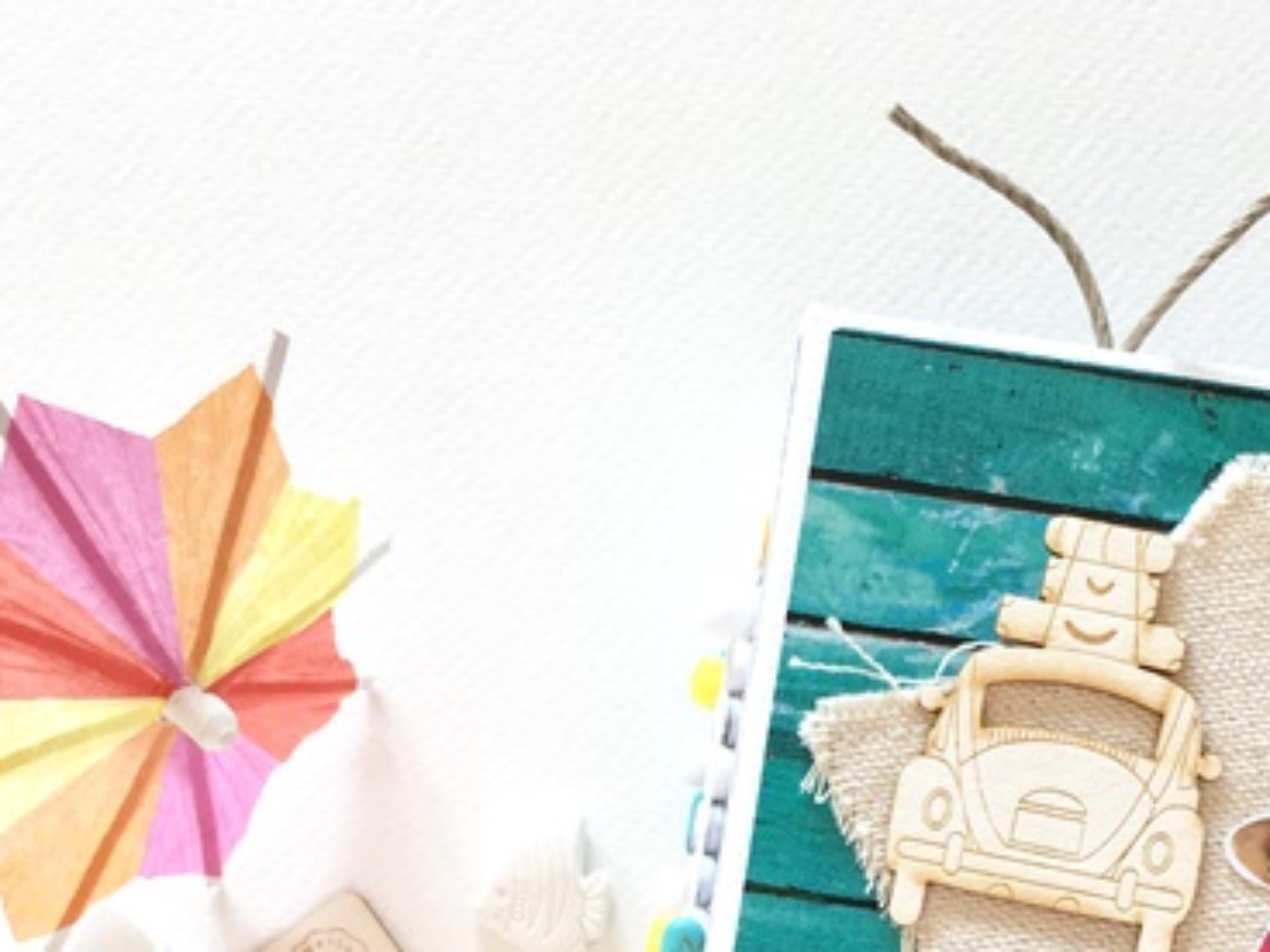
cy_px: 993
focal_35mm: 63
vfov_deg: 22.2
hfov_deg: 30.6
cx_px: 783
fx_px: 2311
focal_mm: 4.15
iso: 25
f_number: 2.2
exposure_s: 1/100
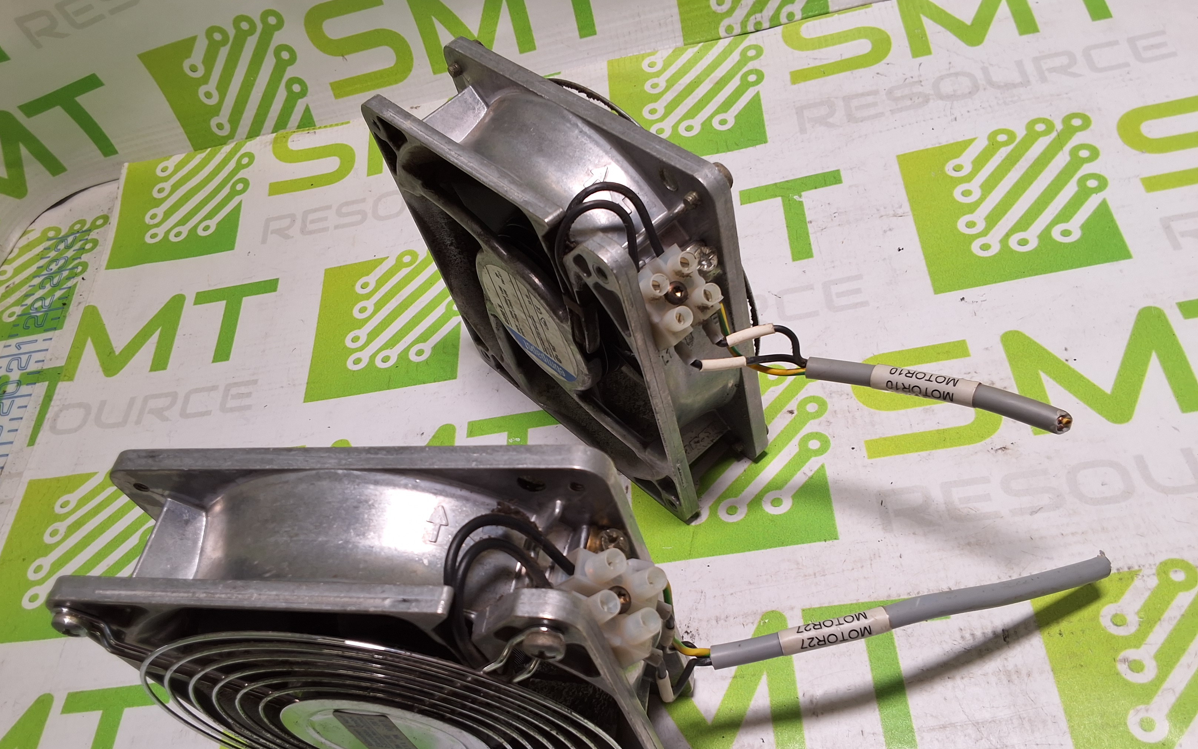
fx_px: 979
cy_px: 451
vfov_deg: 41.6
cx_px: 593
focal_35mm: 30
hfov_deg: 62.9
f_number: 1.9
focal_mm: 2.91
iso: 32
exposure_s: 1/120
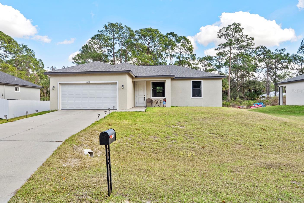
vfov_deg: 51.2
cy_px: 91
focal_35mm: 25
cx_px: 138
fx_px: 211
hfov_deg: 71.4
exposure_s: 1/125
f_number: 8
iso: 100
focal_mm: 22
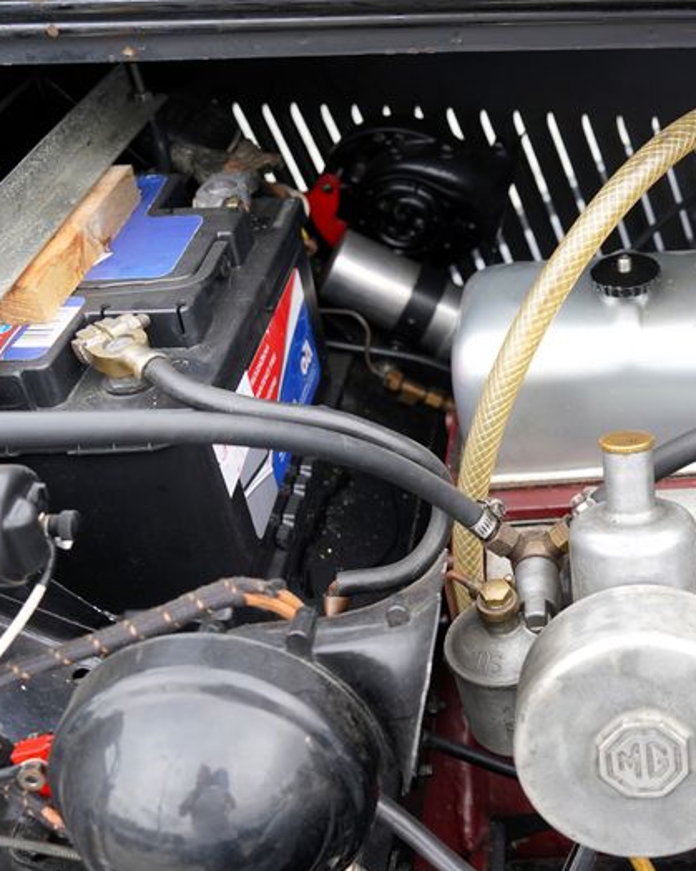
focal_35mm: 44
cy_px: 514
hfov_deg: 32.2
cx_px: 649
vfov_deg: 41.9
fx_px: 1133
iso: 250
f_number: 4
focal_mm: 24
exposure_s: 1/160
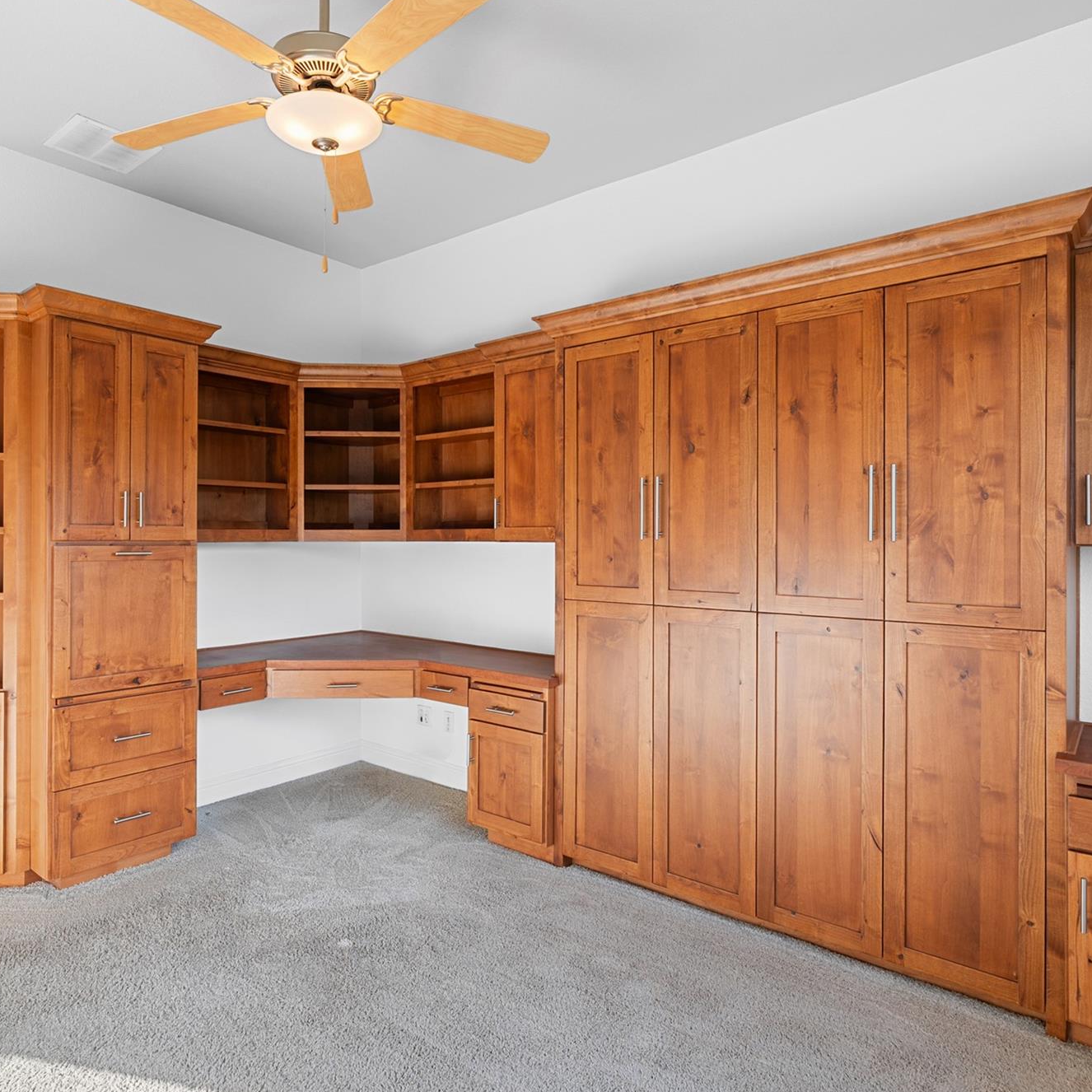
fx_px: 749
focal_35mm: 21
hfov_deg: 71.8
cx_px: 475
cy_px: 554
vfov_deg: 72.1
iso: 125
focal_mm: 16
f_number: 8
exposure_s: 1/3
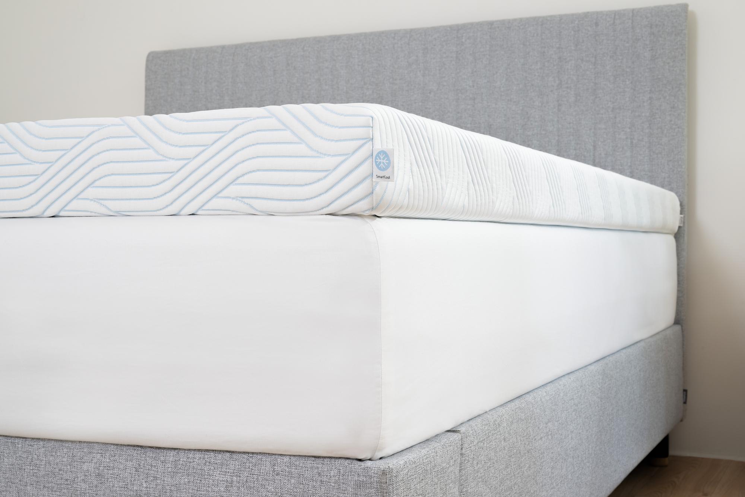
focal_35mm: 49
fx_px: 1014
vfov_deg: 27.5
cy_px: 248
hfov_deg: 40.3
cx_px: 372
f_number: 16
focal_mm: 49
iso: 200
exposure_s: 1/4
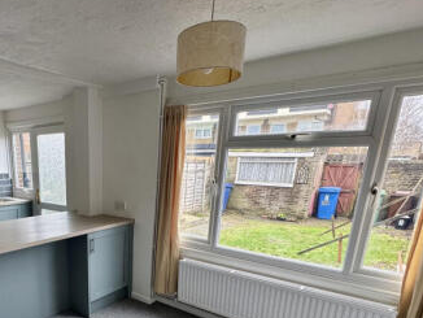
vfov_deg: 52.2
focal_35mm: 25
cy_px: 243
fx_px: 306
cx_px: 108
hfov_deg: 65.3
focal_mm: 2.22
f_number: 2.2
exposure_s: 1/100
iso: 160
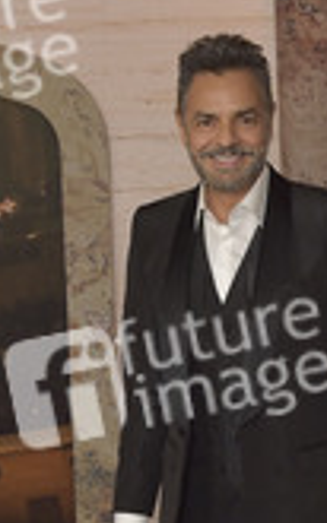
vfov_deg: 20.3
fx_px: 1413
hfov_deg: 13.1
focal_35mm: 99
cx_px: 262
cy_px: 533
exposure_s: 1/250
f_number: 5.6
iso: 1000
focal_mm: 40
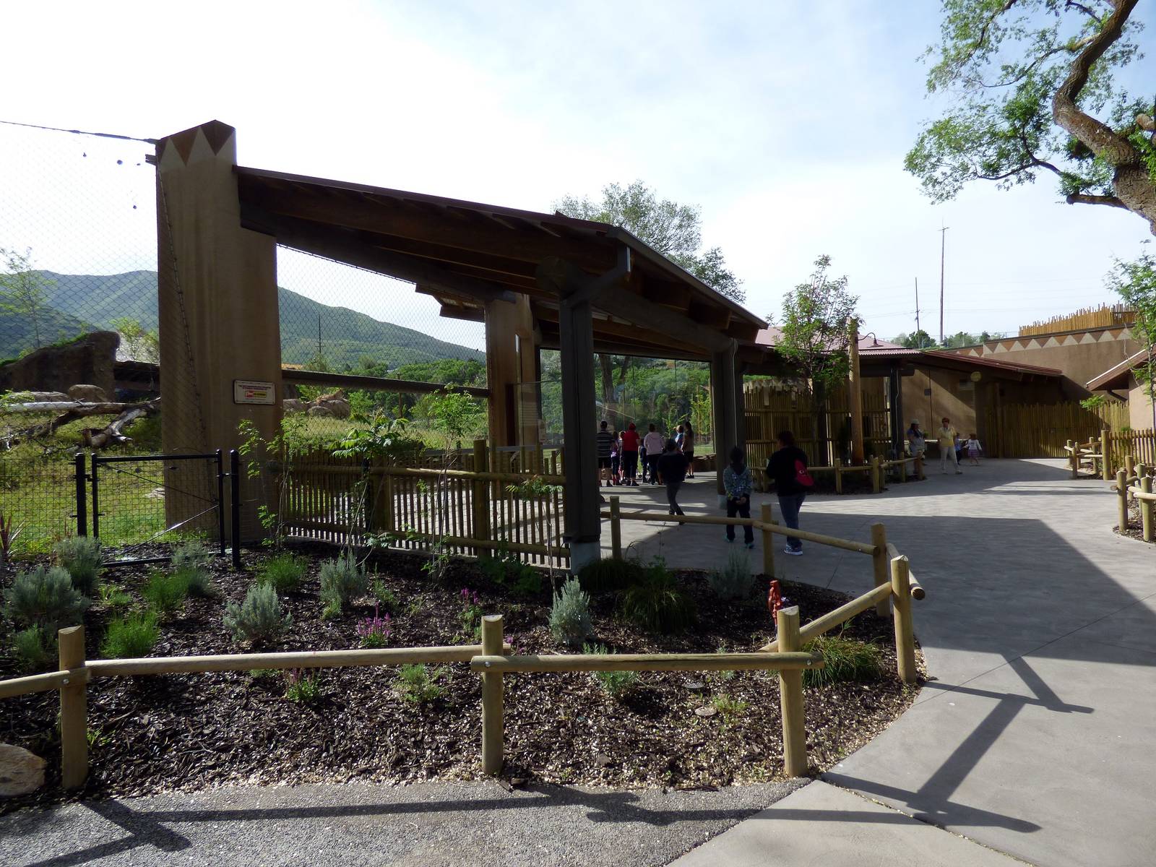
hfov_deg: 81.7
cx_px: 578
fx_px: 668
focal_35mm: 20
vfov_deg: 66.0
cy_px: 434
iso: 100
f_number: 2.8
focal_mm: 3.58
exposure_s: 1/1000
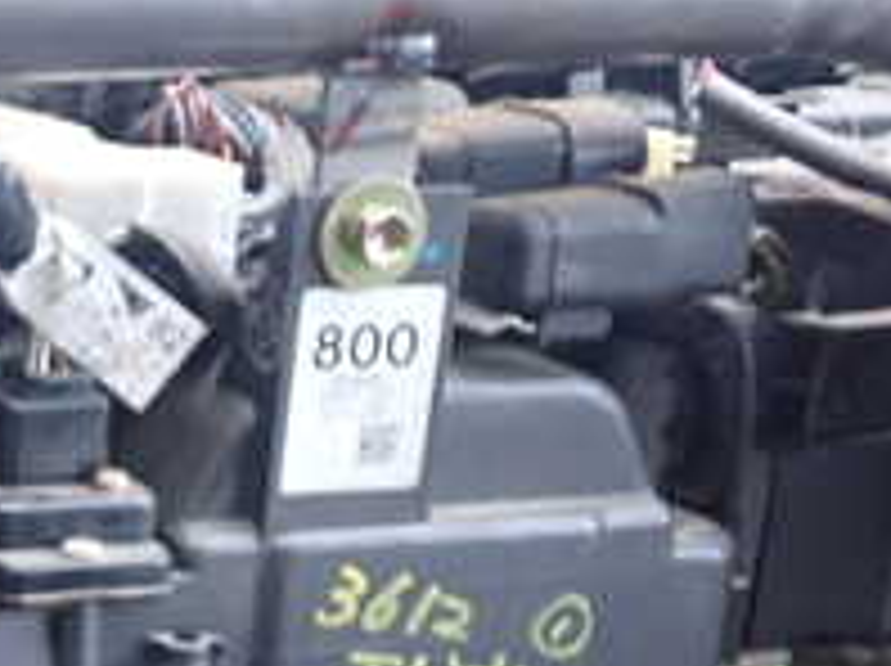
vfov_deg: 15.7
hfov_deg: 19.3
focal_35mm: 91
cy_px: 742
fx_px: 2339
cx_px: -378
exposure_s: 1/20
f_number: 2.3
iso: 800
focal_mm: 5.4
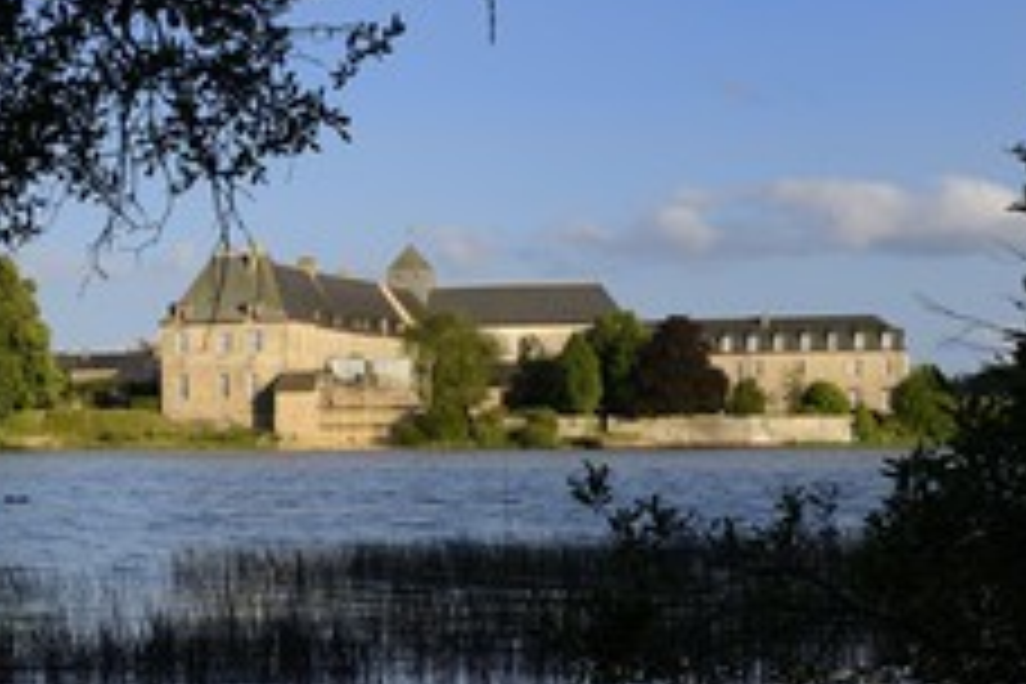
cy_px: 495
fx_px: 1995
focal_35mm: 70
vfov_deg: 19.3
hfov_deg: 28.0
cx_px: 158
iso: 200
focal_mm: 38
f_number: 11
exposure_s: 1/200
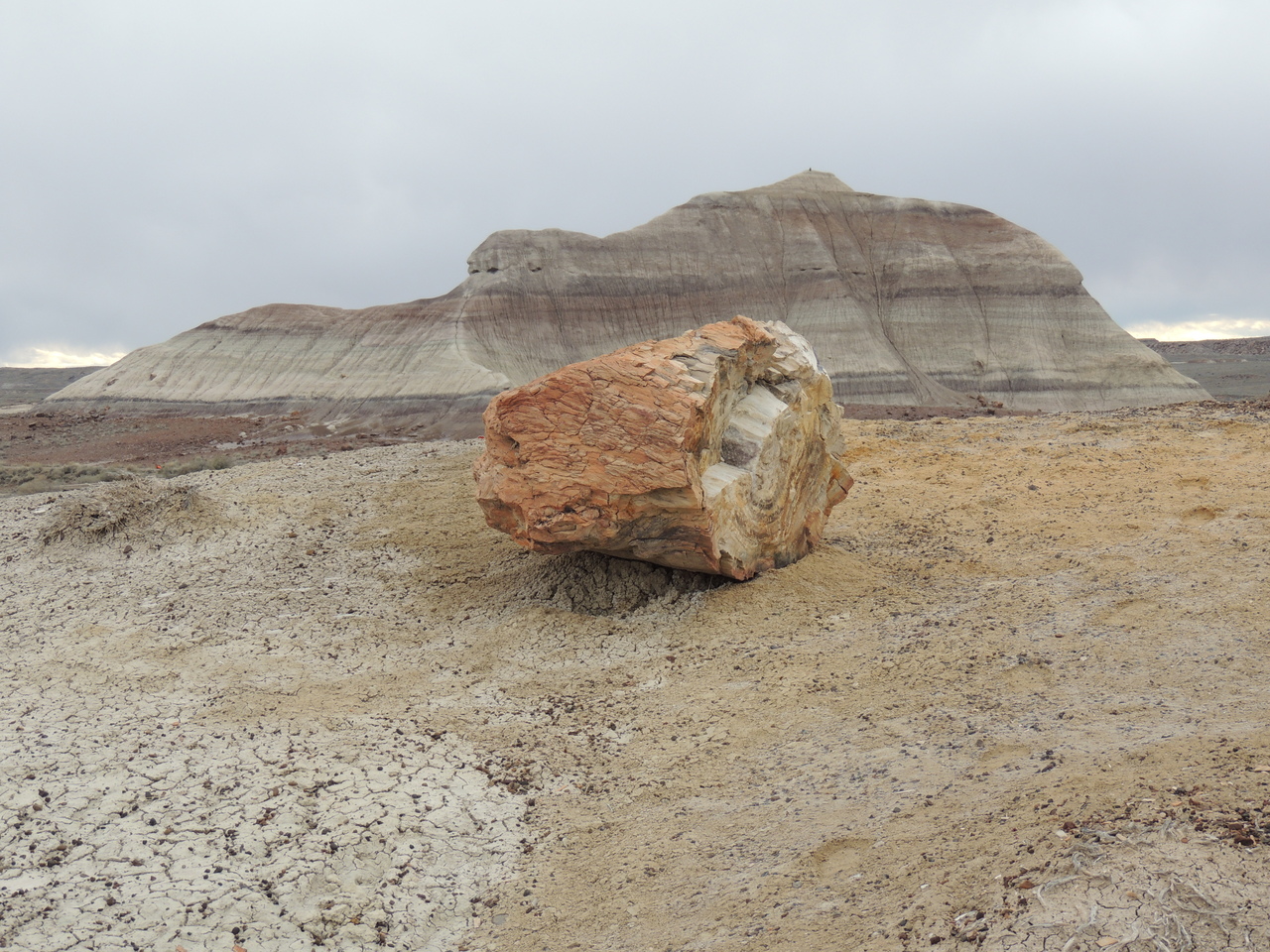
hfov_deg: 26.0
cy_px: 476
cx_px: 635
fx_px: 2752
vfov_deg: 19.6
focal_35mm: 75
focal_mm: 13.3
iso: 100
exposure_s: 1/250
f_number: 3.9
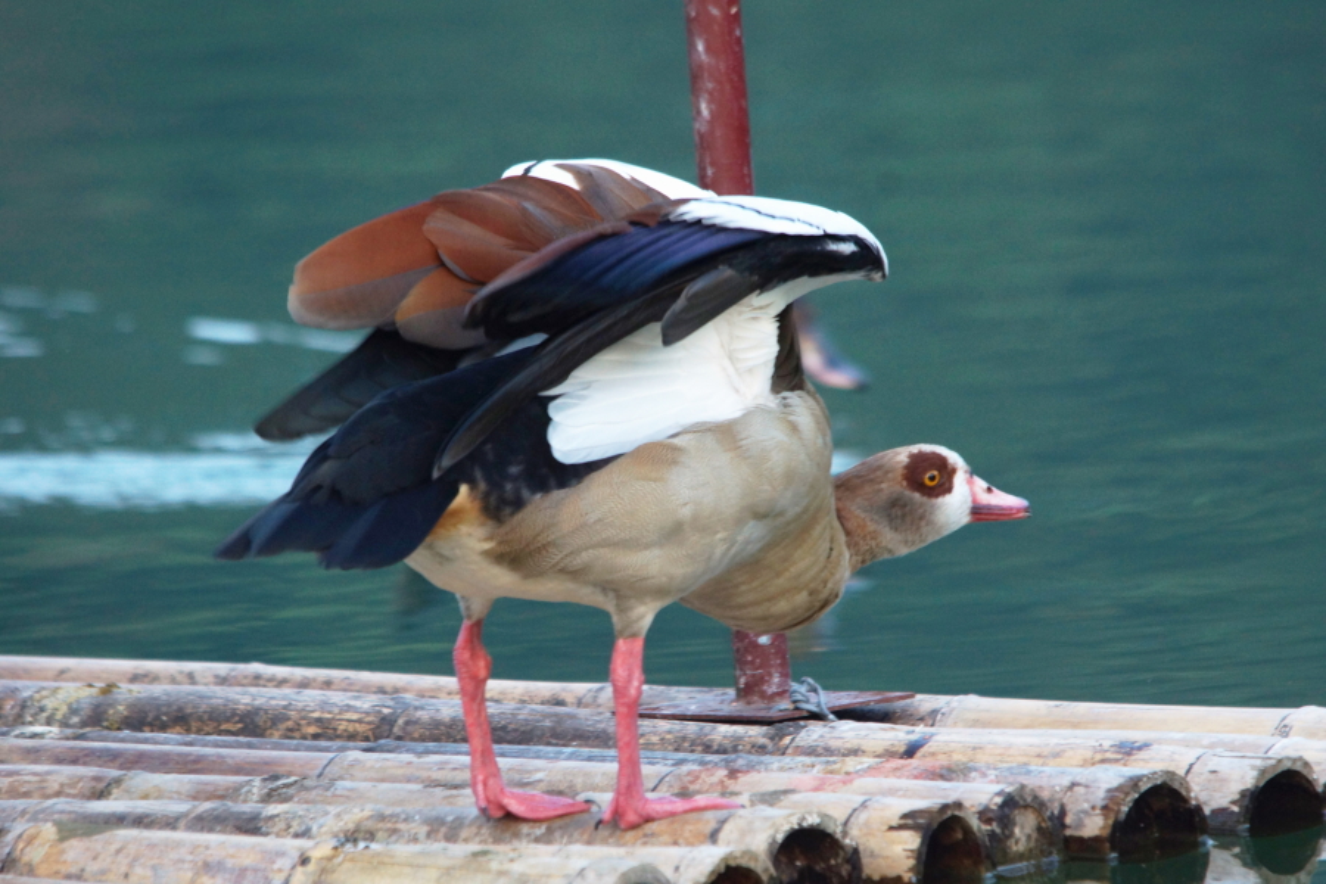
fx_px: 23203
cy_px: 442
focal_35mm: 630
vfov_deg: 2.2
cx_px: 663
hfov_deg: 3.3
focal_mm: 420
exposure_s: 1/40
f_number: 7.1
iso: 400
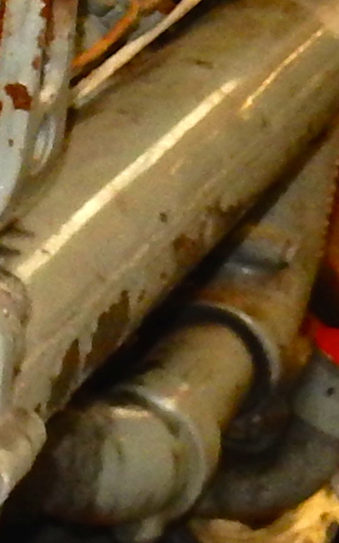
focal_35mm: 188
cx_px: -689
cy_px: 87
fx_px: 2780
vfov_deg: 11.1
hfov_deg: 6.4
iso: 200
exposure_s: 1/30
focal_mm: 4.5
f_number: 3.7
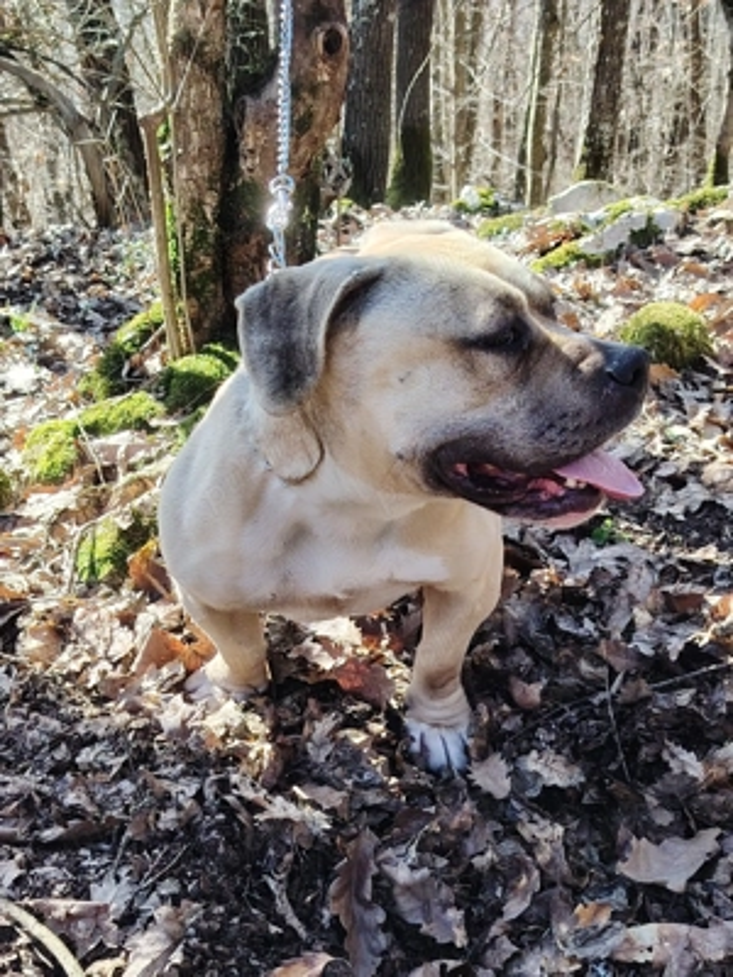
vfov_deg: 39.7
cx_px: 366
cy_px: 488
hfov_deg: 30.3
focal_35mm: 48
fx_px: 1355
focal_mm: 5.25
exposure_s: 1/900
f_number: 1.75
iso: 516
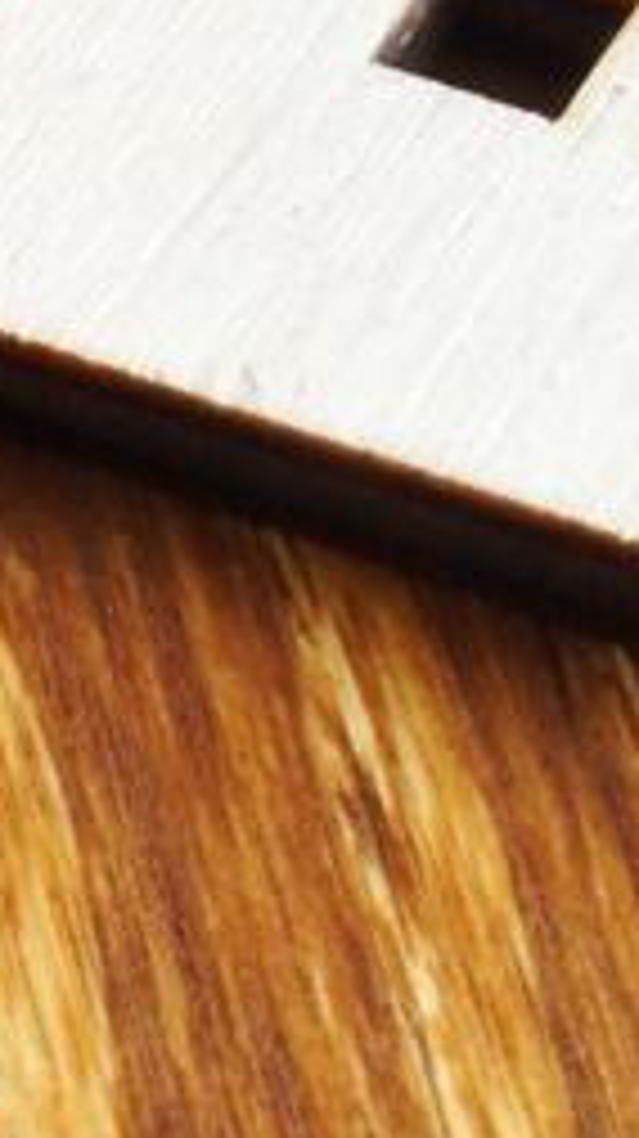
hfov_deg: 5.2
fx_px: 7060
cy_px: -679
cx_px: 702
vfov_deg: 8.9
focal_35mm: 234
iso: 200
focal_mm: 30
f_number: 20
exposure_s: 1/4
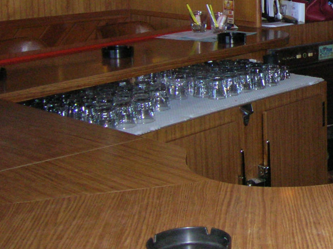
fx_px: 798
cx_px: 390
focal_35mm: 83
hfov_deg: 22.0
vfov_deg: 17.6
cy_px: 39
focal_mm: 5.7
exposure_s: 1/60.1
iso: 200
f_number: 2.9
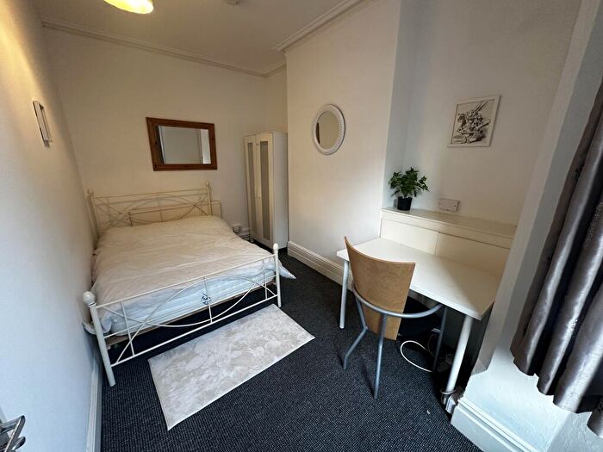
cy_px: 226
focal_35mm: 14
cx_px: 302
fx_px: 244
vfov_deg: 85.7
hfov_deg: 102.1
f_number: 2.2
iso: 200
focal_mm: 2.22
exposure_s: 1/50
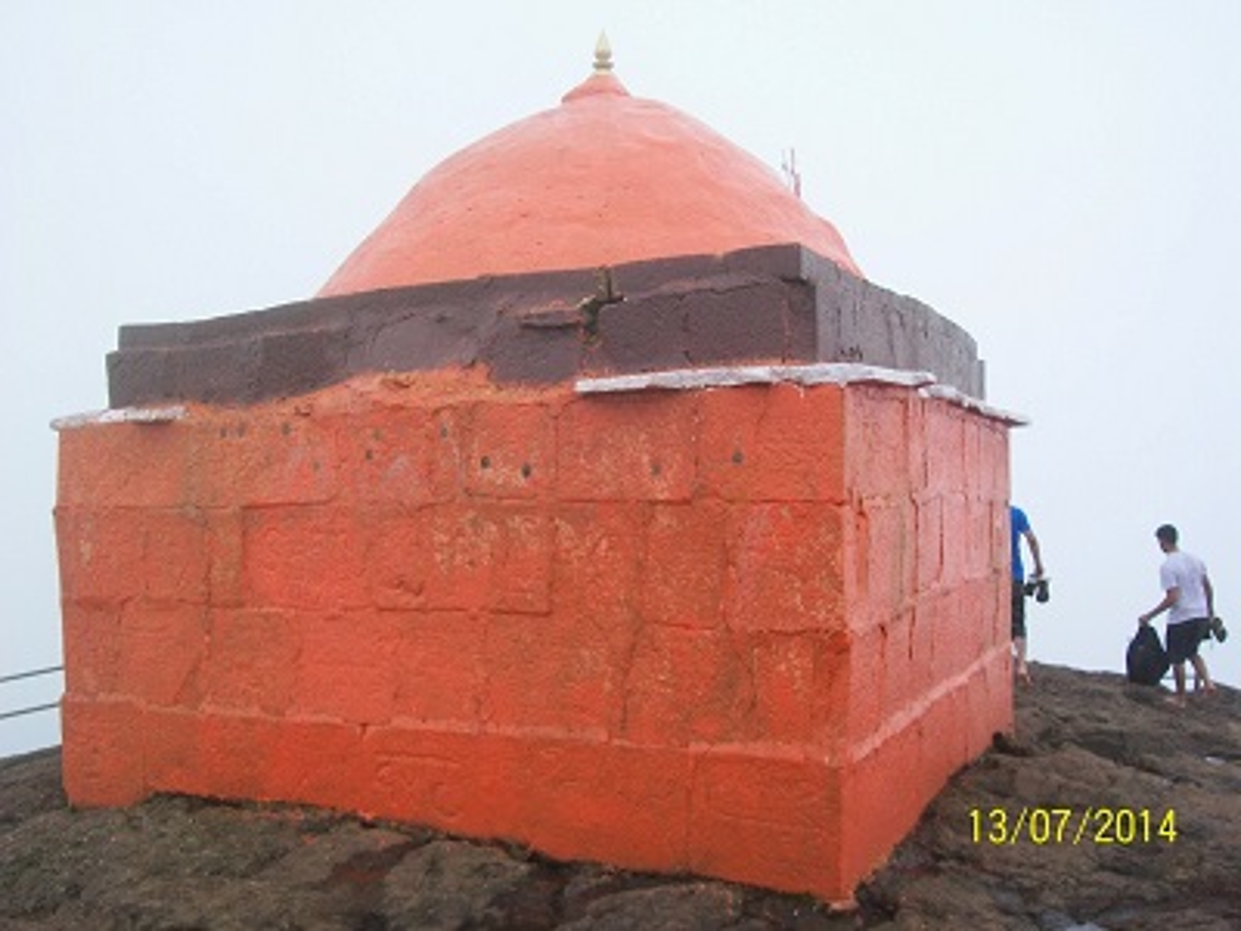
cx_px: 620
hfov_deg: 51.4
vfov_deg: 39.7
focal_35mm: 36
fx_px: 1291
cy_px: 466
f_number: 4.8
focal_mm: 6
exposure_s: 1/320
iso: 80
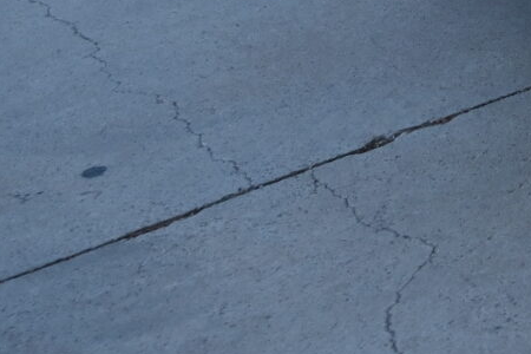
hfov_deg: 10.6
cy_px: -559
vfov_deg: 8.3
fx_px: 2183
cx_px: 1488
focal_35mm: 148
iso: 560
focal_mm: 26
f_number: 4
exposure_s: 1/400
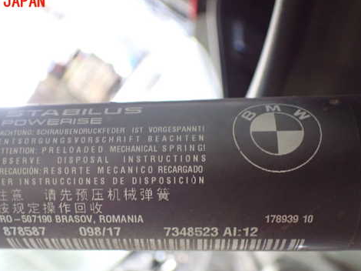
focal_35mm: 46
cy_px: 166
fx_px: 479
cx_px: 136
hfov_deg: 41.0
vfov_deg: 31.4
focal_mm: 6.37
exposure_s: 1/80
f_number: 2.5
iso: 800
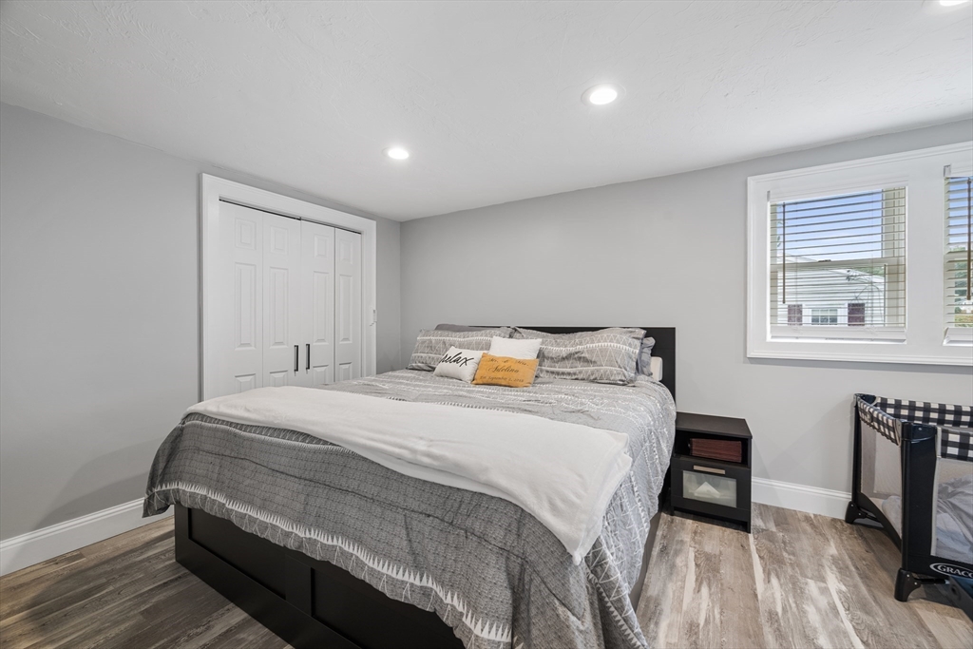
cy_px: 324
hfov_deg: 104.2
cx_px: 486
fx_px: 378
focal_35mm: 14
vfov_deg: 81.2
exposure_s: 1.3
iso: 250
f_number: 7.1
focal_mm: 14
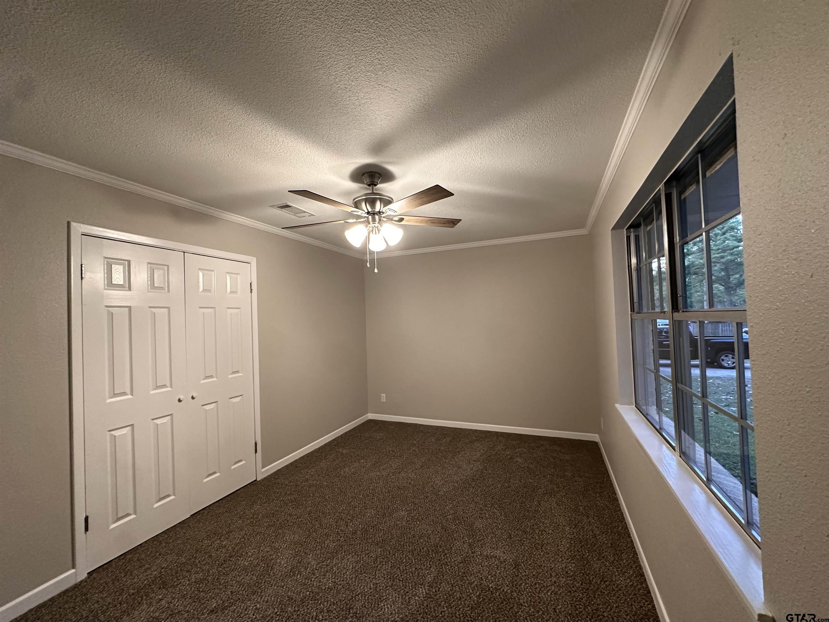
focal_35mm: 14
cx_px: 414
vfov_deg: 85.7
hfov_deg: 102.1
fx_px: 335
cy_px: 311
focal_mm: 2.22
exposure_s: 1/60
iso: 500
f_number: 2.2
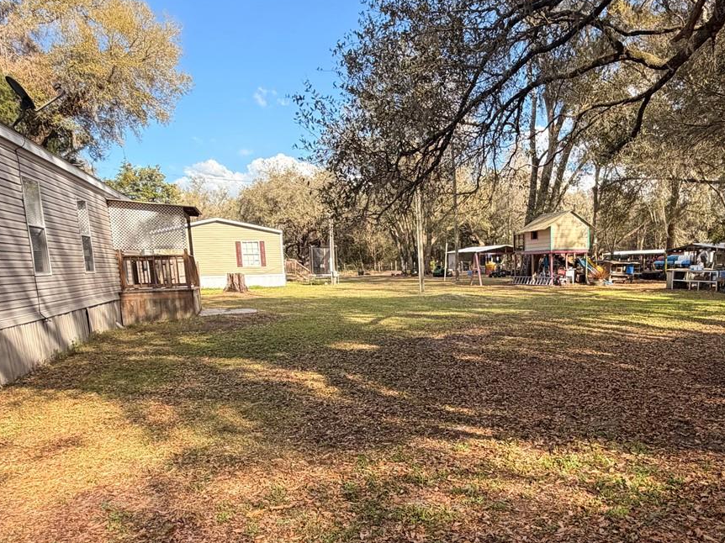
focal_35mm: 26
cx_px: 452
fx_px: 544
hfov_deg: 66.3
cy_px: 345
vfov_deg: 52.4
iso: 64
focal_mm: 2.22
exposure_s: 1/468
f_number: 2.2
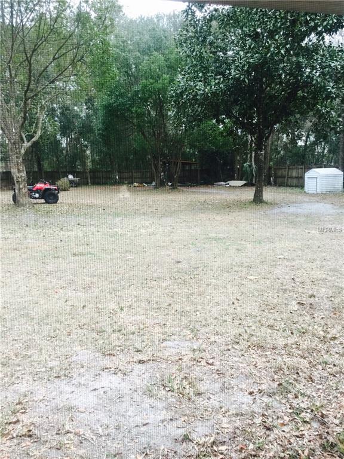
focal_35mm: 29
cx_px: 172
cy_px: 230
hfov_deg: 48.2
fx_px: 384
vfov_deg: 61.7
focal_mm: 4.15
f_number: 2.2
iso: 32
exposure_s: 1/30
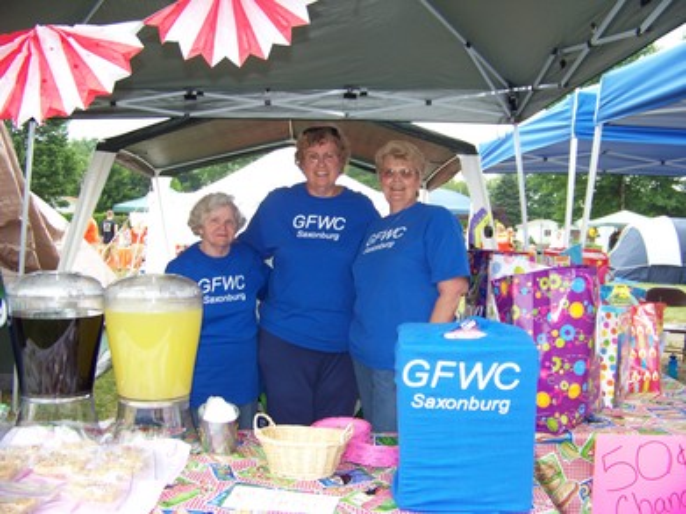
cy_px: 257
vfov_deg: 39.6
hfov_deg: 51.4
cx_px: 343
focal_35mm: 36
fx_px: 713
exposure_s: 1/80
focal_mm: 5.85
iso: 72
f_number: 2.8
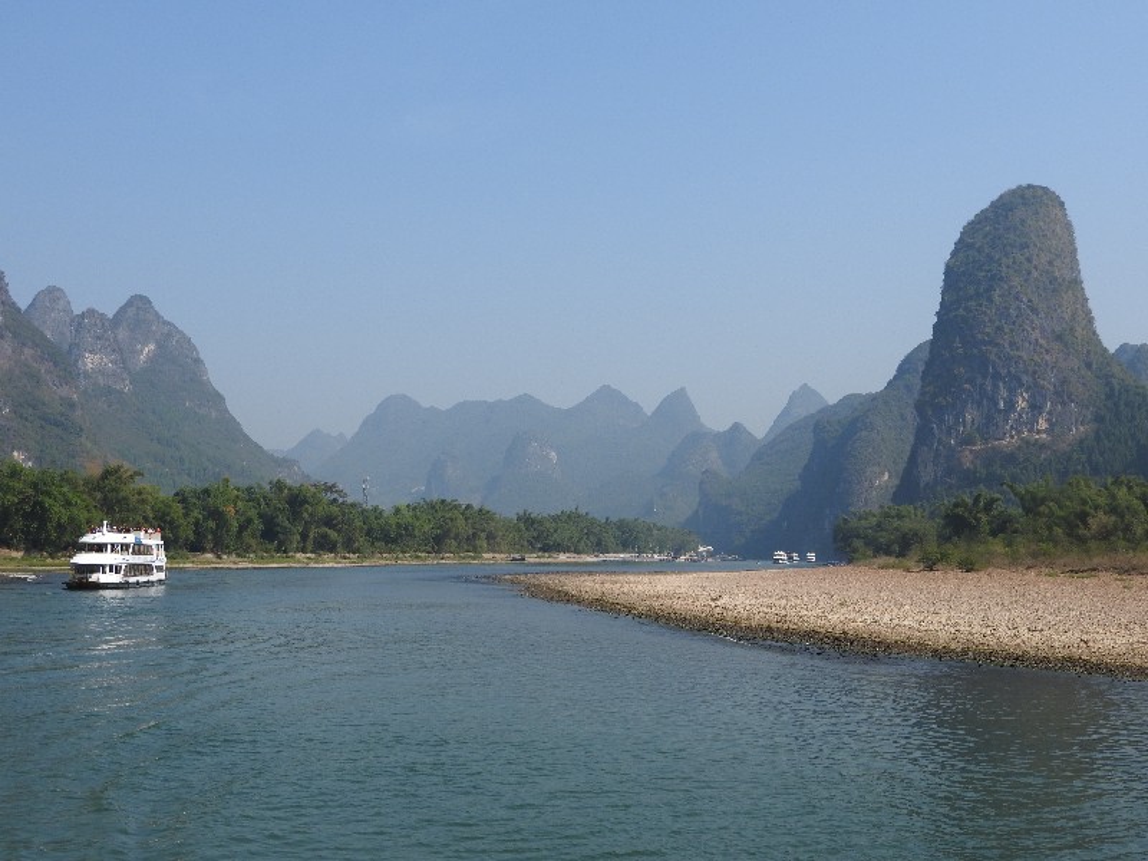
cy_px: 430
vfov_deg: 36.0
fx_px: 1327
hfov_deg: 46.8
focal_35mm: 40
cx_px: 574
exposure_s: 1/1250
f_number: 3.8
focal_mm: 7.2
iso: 100
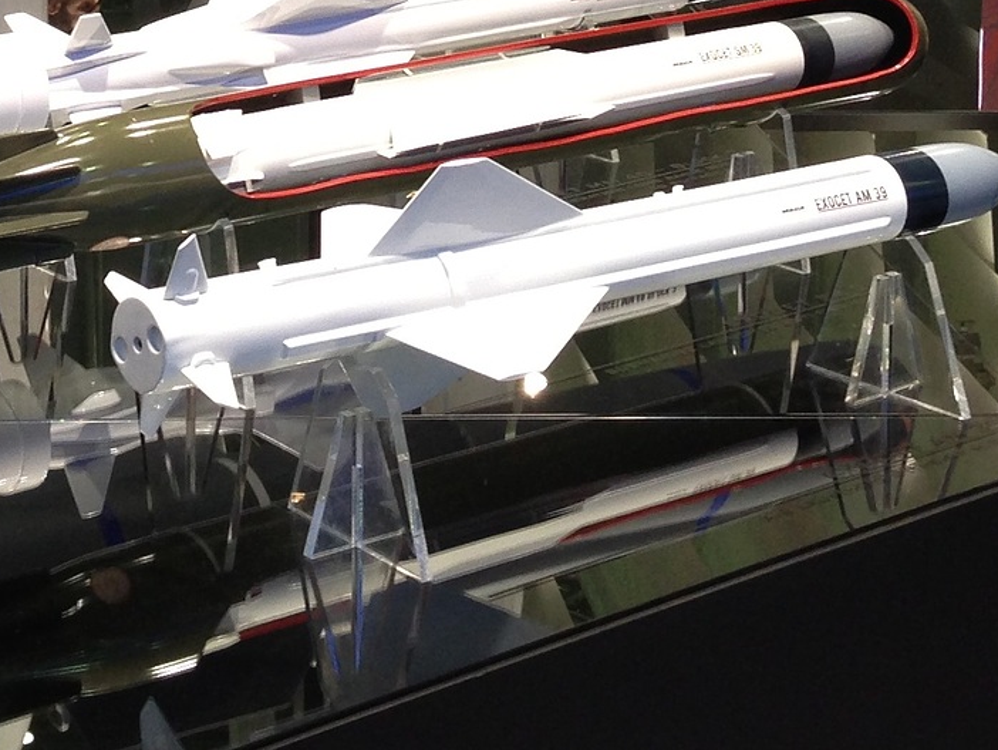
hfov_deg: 40.3
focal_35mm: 47
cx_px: 428
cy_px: 225
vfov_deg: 30.6
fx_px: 1356
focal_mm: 4.13
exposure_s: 1/40
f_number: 2.4
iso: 80
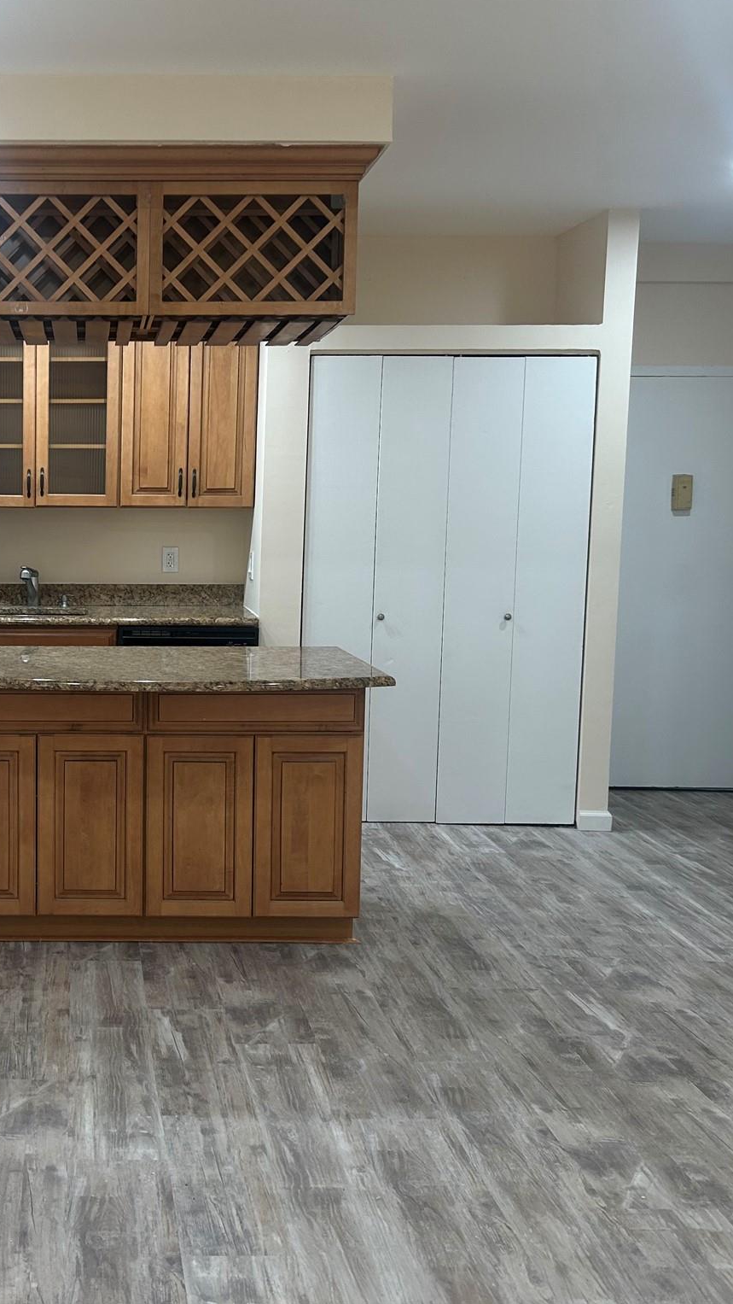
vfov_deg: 52.8
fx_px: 1313
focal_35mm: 38
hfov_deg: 30.0
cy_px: 650
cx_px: 83
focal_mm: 5.7
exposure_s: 1/60
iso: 80
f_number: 1.5
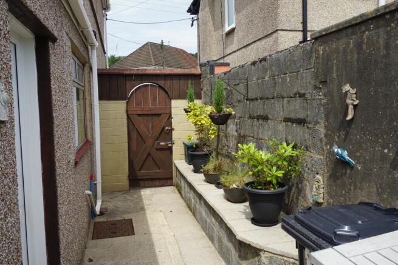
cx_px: 199
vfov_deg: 43.6
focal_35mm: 30
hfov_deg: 61.9
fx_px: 332
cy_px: 132
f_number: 10
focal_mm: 20
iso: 100
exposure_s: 1/100
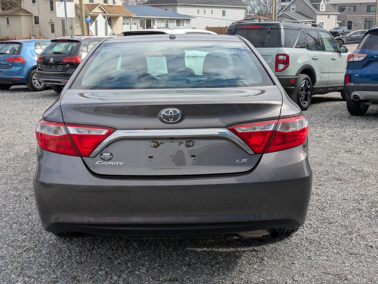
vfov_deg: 28.6
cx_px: 189
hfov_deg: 37.5
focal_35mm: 51
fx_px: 557
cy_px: 142
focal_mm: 5.43
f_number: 1.89
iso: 36
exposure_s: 1/1372
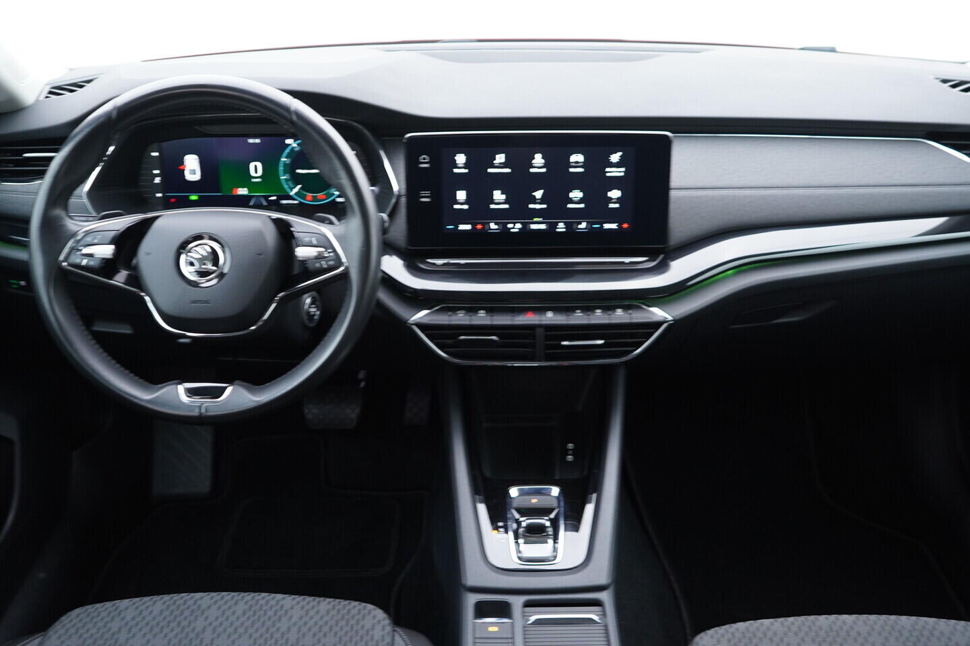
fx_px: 970
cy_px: 323
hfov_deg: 53.1
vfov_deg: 36.9
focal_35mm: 36
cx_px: 485
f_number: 2.8
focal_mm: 24
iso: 400
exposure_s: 1/40
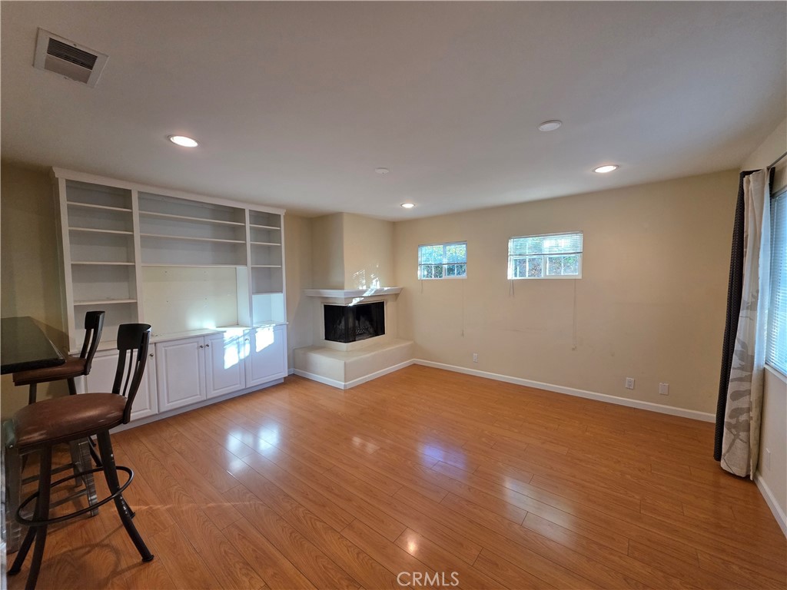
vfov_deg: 89.9
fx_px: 296
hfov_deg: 106.2
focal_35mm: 13
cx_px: 394
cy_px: 295
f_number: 1.9
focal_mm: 2.2
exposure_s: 1/120
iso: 250
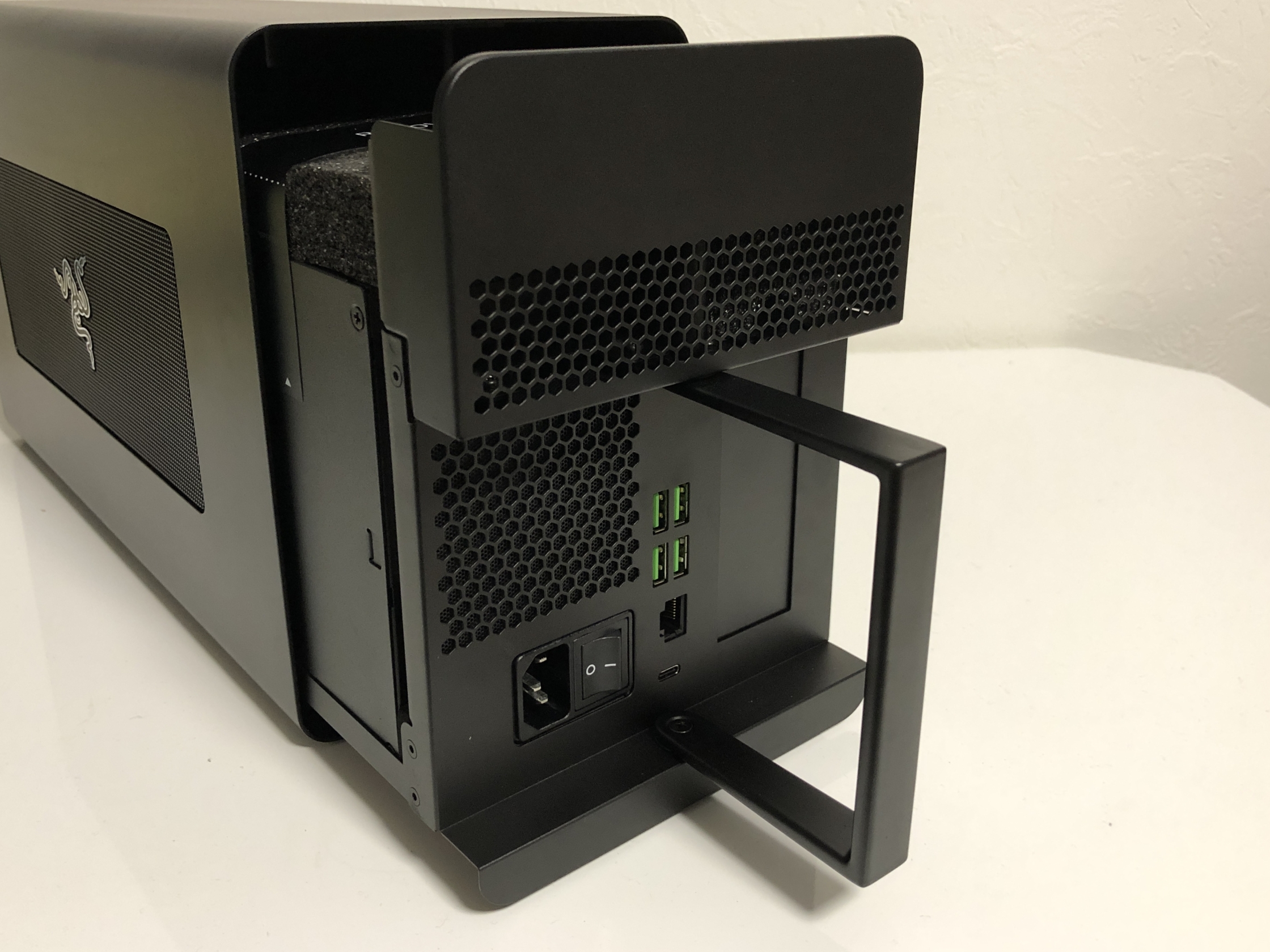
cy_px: 433
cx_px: 633
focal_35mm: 32
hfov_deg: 56.8
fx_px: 1174
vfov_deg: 44.1
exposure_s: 1/17
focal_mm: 4
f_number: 1.8
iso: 64
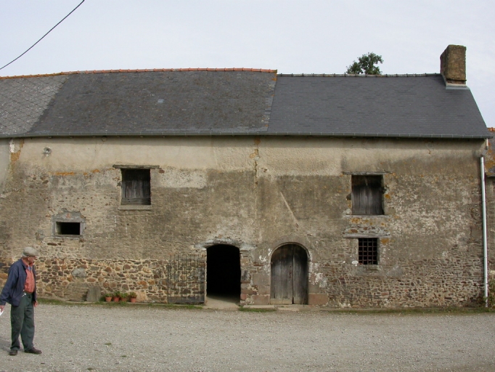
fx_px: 544
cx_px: 248
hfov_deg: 49.0
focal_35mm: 38
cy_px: 186
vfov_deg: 37.7
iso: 100
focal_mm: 7.85
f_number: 7.5
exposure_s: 1/282
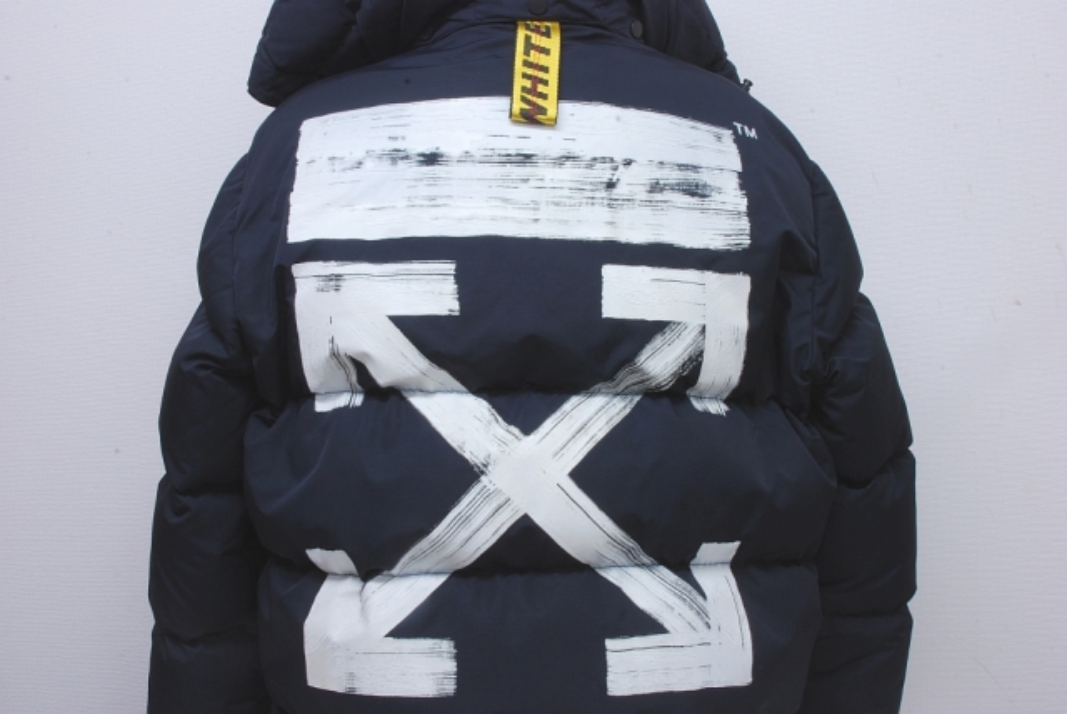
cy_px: 357
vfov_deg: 32.0
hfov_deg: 46.4
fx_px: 1246
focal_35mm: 42
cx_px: 534
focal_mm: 28
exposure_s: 1/1.3
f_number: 16
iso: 200
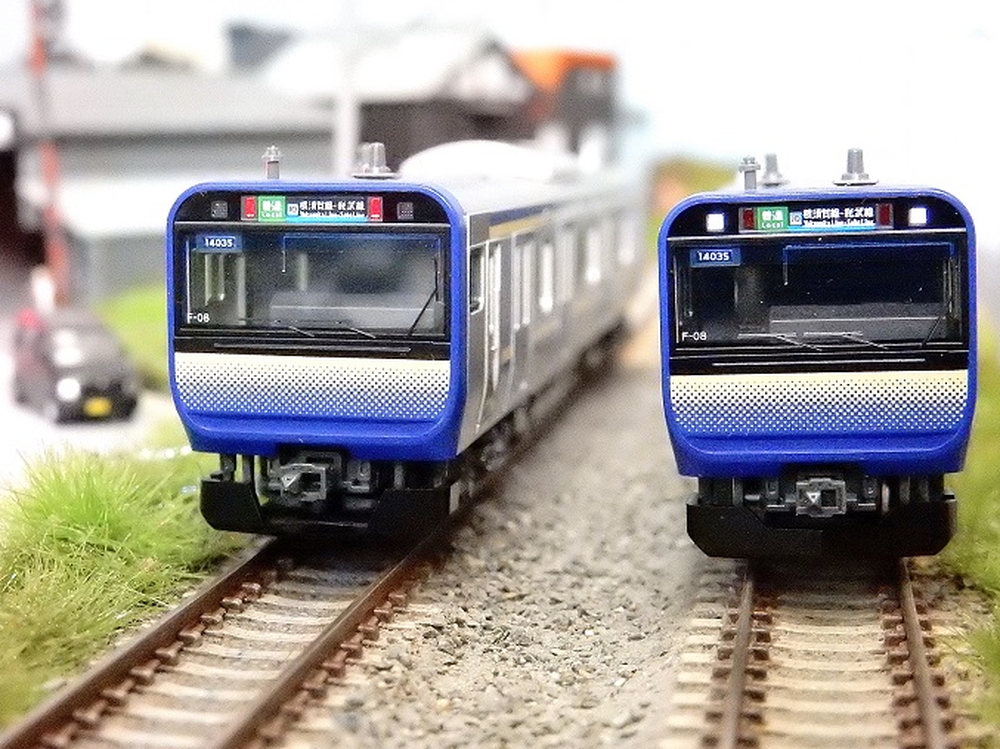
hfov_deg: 31.2
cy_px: 377
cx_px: 502
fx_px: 1790
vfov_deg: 23.6
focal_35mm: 62
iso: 3200
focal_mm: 10.7
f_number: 4.5
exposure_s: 1/80
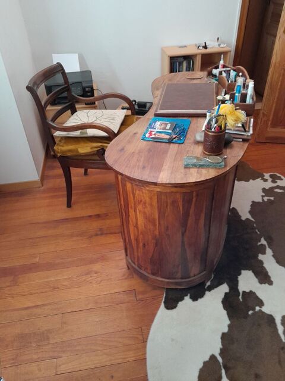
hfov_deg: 51.4
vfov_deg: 65.3
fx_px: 296
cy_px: 190
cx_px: 142
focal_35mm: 27
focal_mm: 4
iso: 320
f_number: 1.8
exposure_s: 1/50
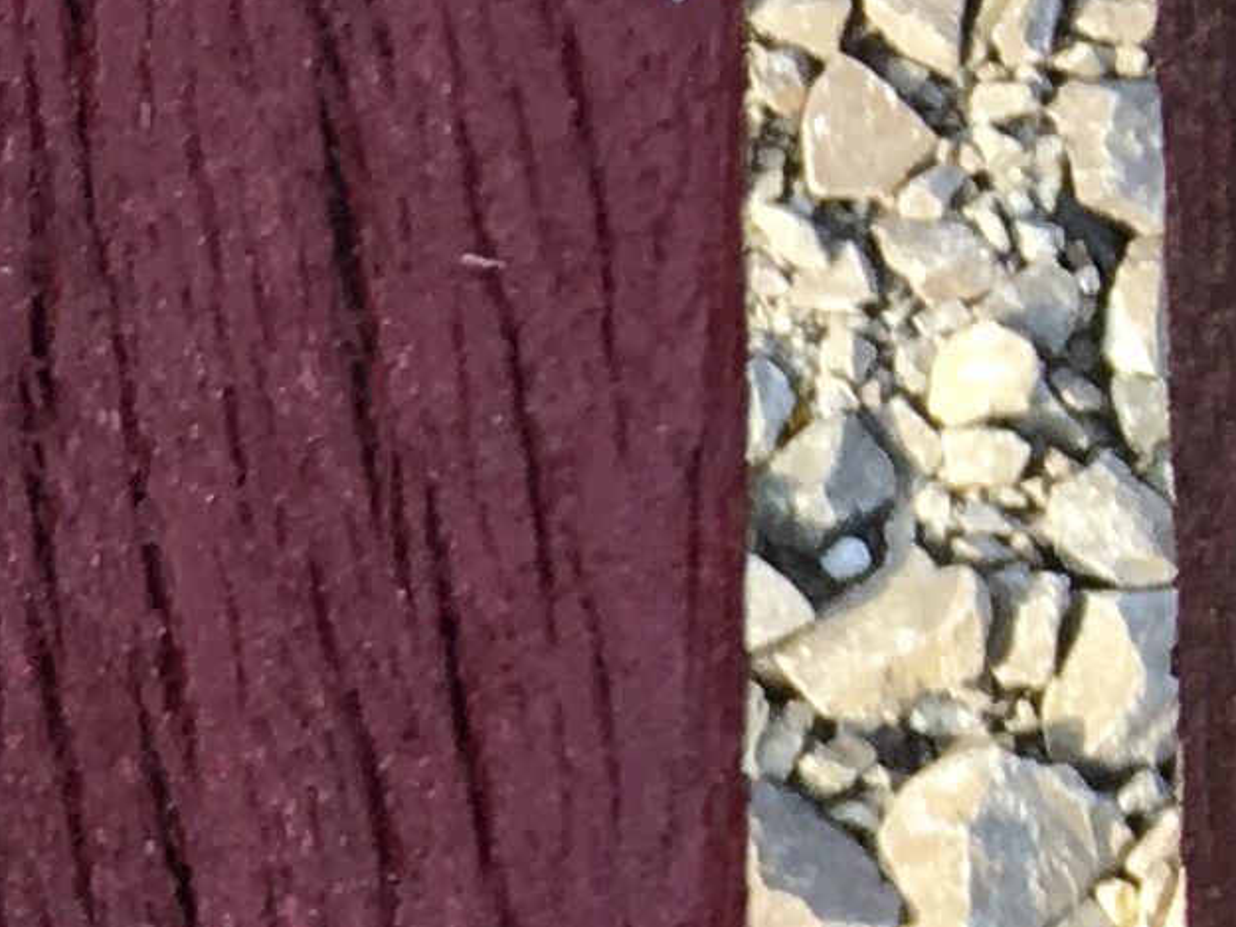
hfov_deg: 8.7
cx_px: -2523
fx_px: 6678
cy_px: 1779
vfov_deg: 7.6
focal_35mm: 187
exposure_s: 1/284
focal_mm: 4.15
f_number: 2.2
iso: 25
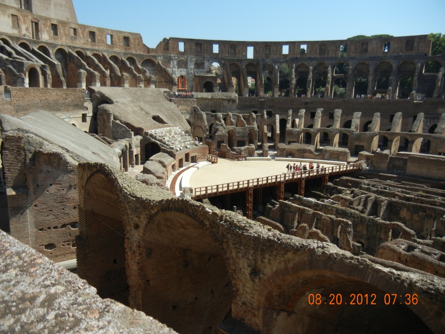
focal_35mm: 30
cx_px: 222
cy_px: 167
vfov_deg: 46.8
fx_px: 386
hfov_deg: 60.0
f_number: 7
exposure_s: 1/336
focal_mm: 5.4
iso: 160
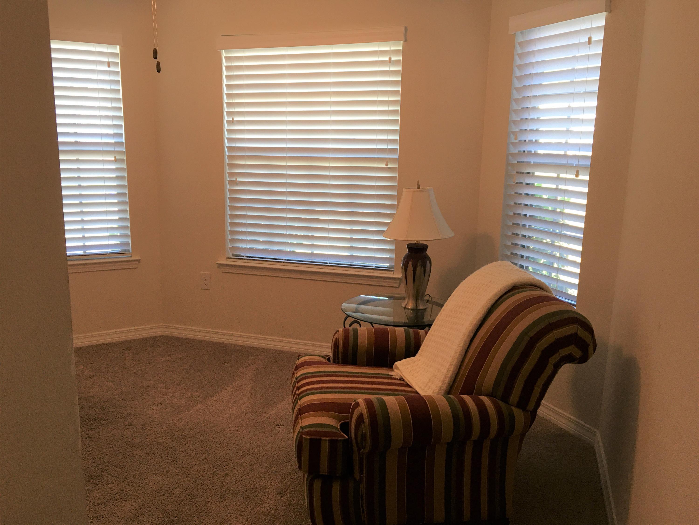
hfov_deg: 61.7
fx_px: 586
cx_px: 350
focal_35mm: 29
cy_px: 262
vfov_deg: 48.2
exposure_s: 1/30
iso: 32
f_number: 2.2
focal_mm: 4.15
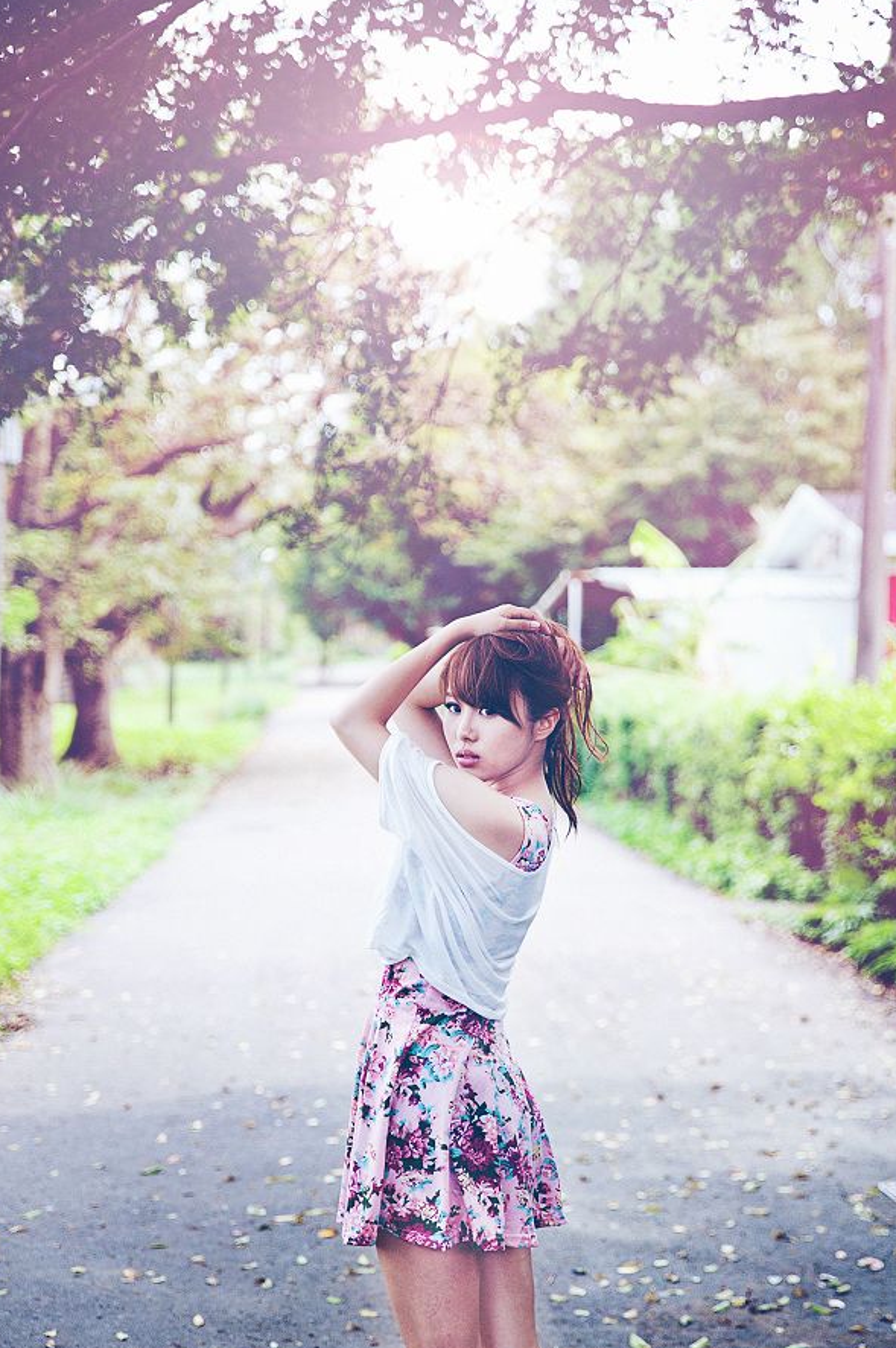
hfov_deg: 17.2
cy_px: 744
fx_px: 2955
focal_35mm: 79
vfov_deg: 25.7
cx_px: 468
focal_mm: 70
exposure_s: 1/640
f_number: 2.8
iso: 200
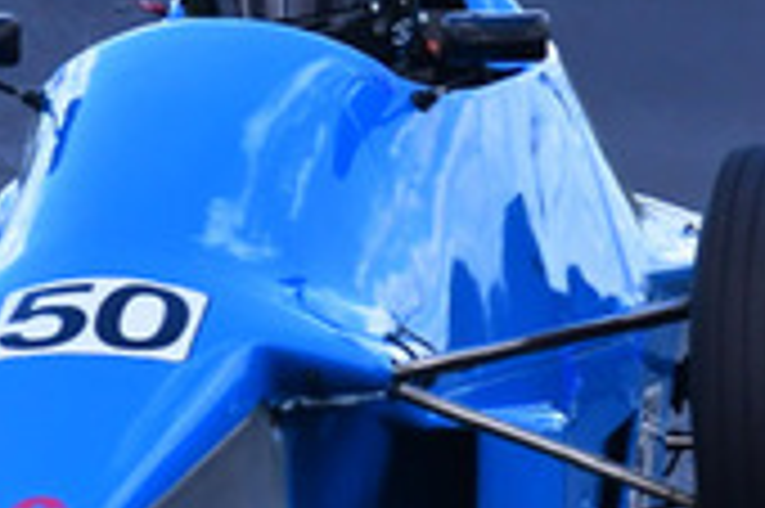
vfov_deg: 0.4
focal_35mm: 3526
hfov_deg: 0.6
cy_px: -193
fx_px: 74854
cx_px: 126
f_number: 11
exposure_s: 1/640
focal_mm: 500
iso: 1000
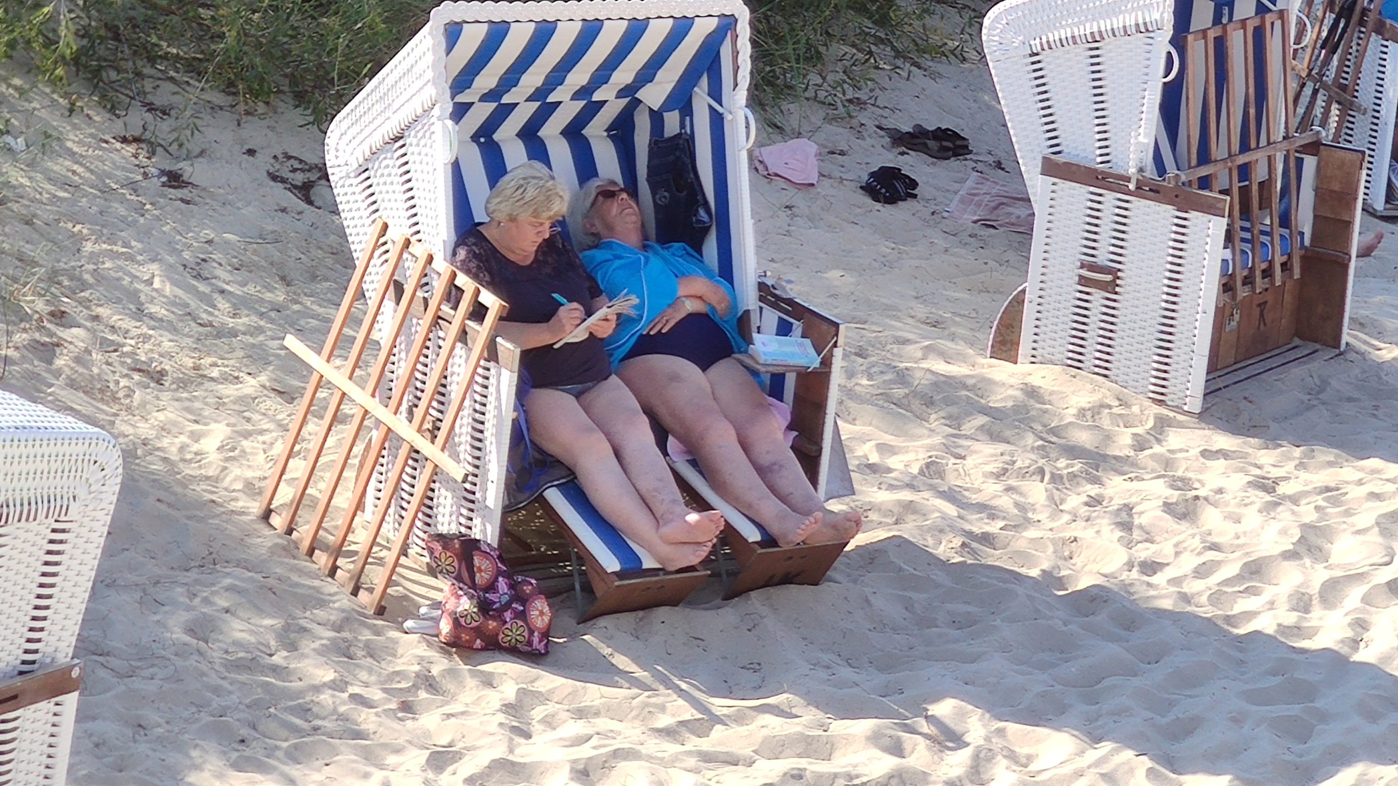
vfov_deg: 9.9
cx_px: 703
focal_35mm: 122
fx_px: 4522
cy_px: 315
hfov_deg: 17.6
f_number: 2.4
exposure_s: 1/509
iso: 100
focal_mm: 5.54
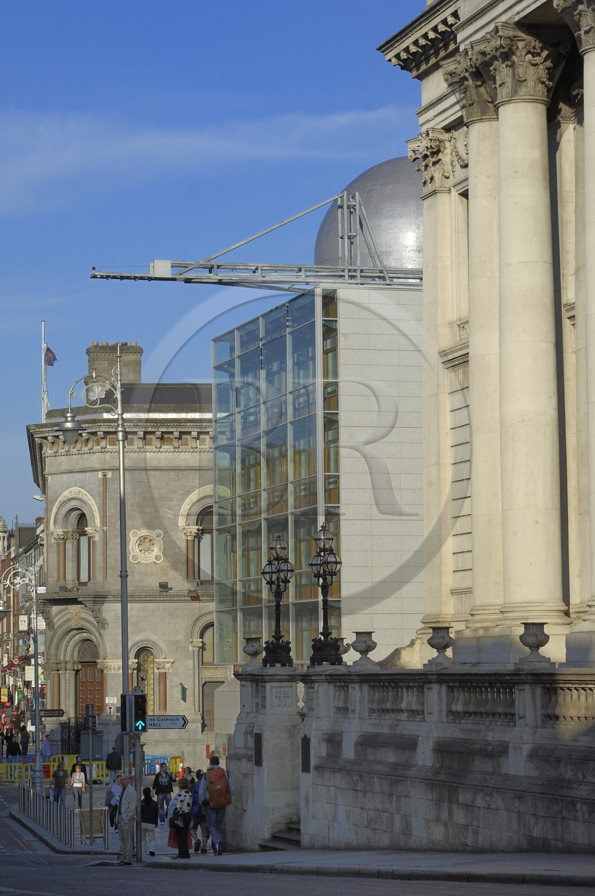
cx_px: 298
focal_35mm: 98
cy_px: 448
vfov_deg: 20.9
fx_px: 2424
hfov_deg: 14.0
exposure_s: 1/160
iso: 100
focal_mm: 65
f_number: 11
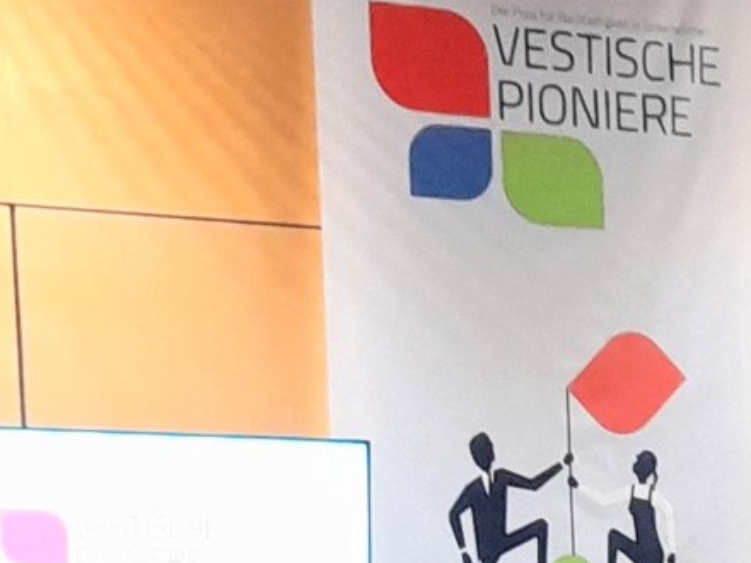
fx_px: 1692
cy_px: 867
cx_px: 921
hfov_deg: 22.8
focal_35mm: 78
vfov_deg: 17.0
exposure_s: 1/40
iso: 250
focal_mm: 4.6
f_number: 2
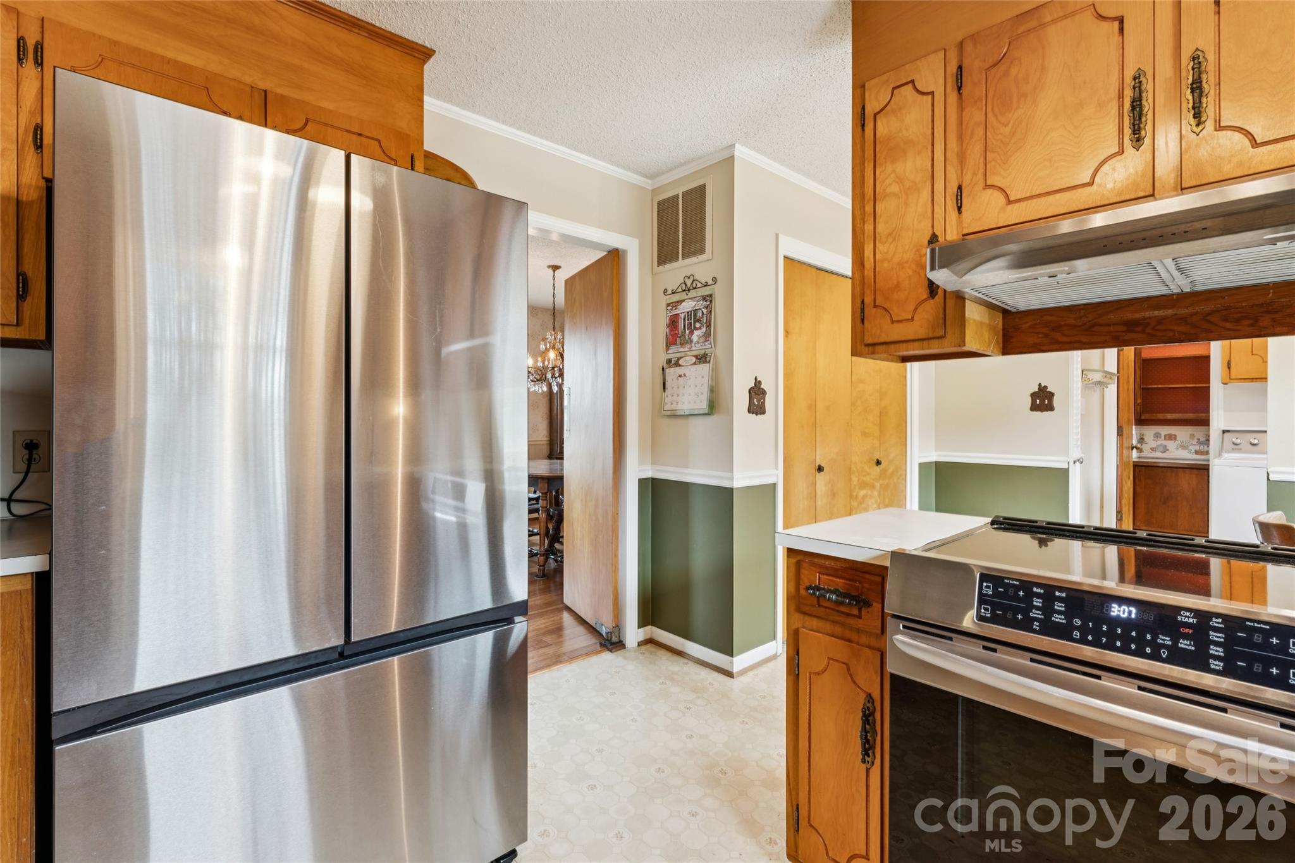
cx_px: 648
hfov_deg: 95.7
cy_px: 432
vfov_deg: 72.7
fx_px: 586
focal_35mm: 16
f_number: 11
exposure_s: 2
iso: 100
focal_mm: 16.3
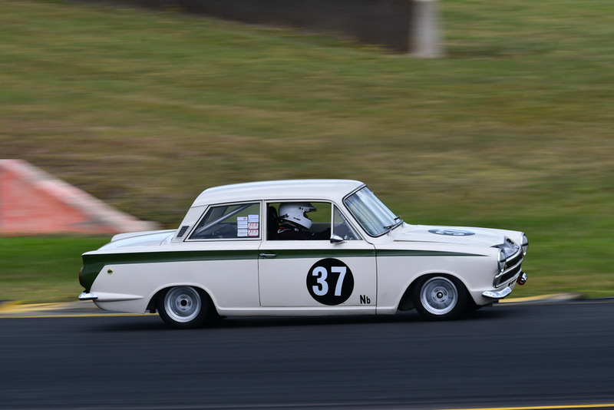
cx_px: 307
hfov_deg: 4.3
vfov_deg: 2.9
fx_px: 8189
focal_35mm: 480
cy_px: 205
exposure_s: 1/125
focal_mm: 320
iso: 160
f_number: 11
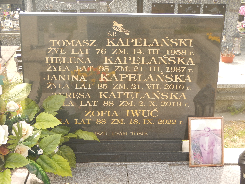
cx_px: 122
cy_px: 92
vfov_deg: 28.0
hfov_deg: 36.8
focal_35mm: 52
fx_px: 368
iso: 125
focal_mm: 9.2
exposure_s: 1/100
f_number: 4.3
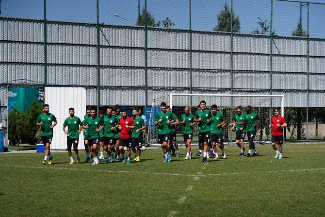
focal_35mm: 114
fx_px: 1029
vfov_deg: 12.0
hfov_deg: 17.9
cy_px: 108
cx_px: 162
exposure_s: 1/8000
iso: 3200
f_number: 8
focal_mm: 114
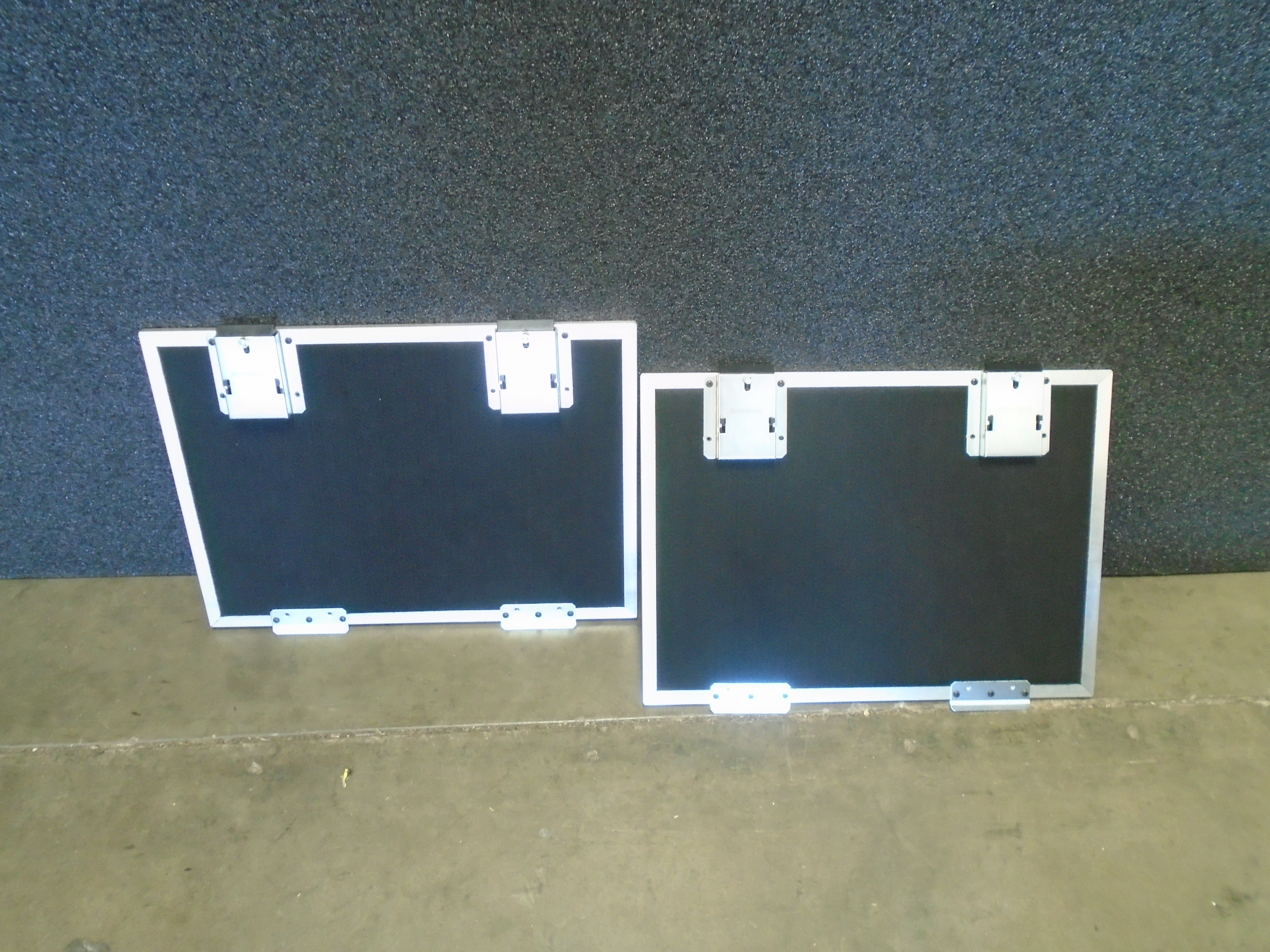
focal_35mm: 26
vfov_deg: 53.1
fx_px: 954
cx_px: 635
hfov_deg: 67.3
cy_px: 476
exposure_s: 1/20
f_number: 3.2
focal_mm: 4.6
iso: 400
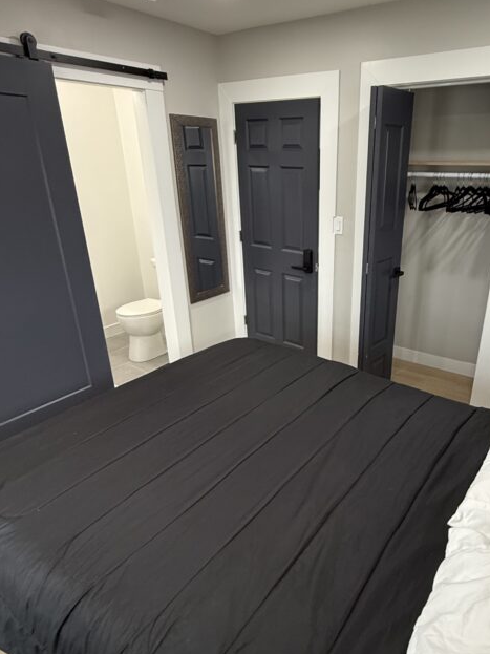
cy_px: 339
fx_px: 434
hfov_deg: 57.9
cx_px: 317
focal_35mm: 23
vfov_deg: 73.9
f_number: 2.2
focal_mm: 2.22
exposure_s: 1/60
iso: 200
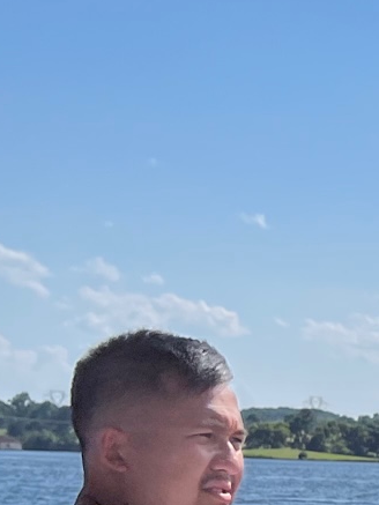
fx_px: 1751
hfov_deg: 10.2
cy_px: 534
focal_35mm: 120
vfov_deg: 16.0
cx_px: 1002
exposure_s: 1/8403
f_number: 1.6
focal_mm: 5.1
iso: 50
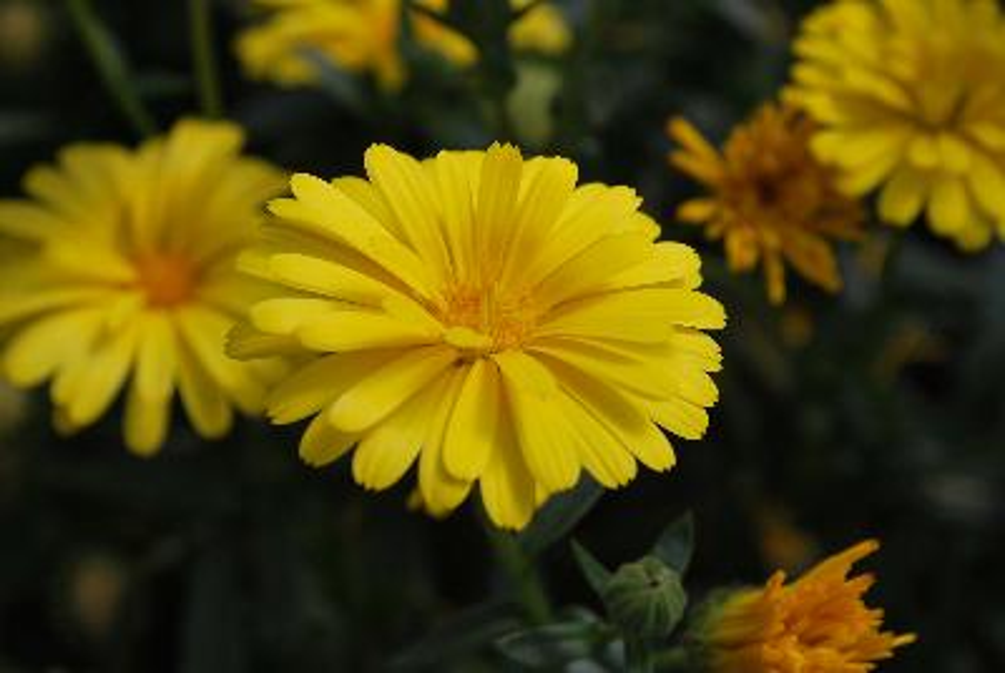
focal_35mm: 82
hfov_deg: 24.6
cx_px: 502
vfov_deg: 16.6
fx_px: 2306
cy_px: 336
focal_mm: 55
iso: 100
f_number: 8
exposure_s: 1/250
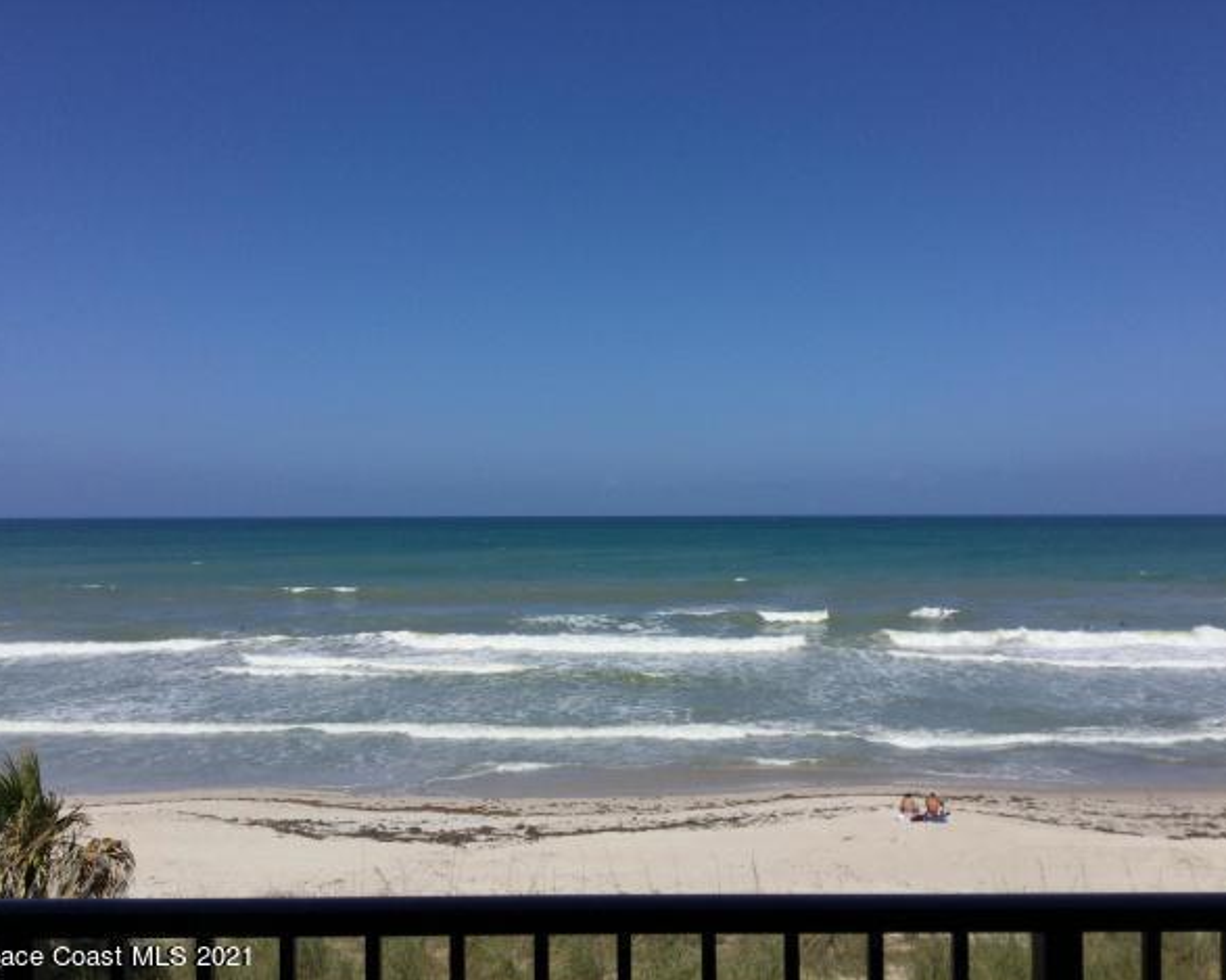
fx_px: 1197
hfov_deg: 54.2
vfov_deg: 44.5
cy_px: 497
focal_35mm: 33
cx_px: 622
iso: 25
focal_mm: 3.3
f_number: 2.4
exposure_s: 1/2551
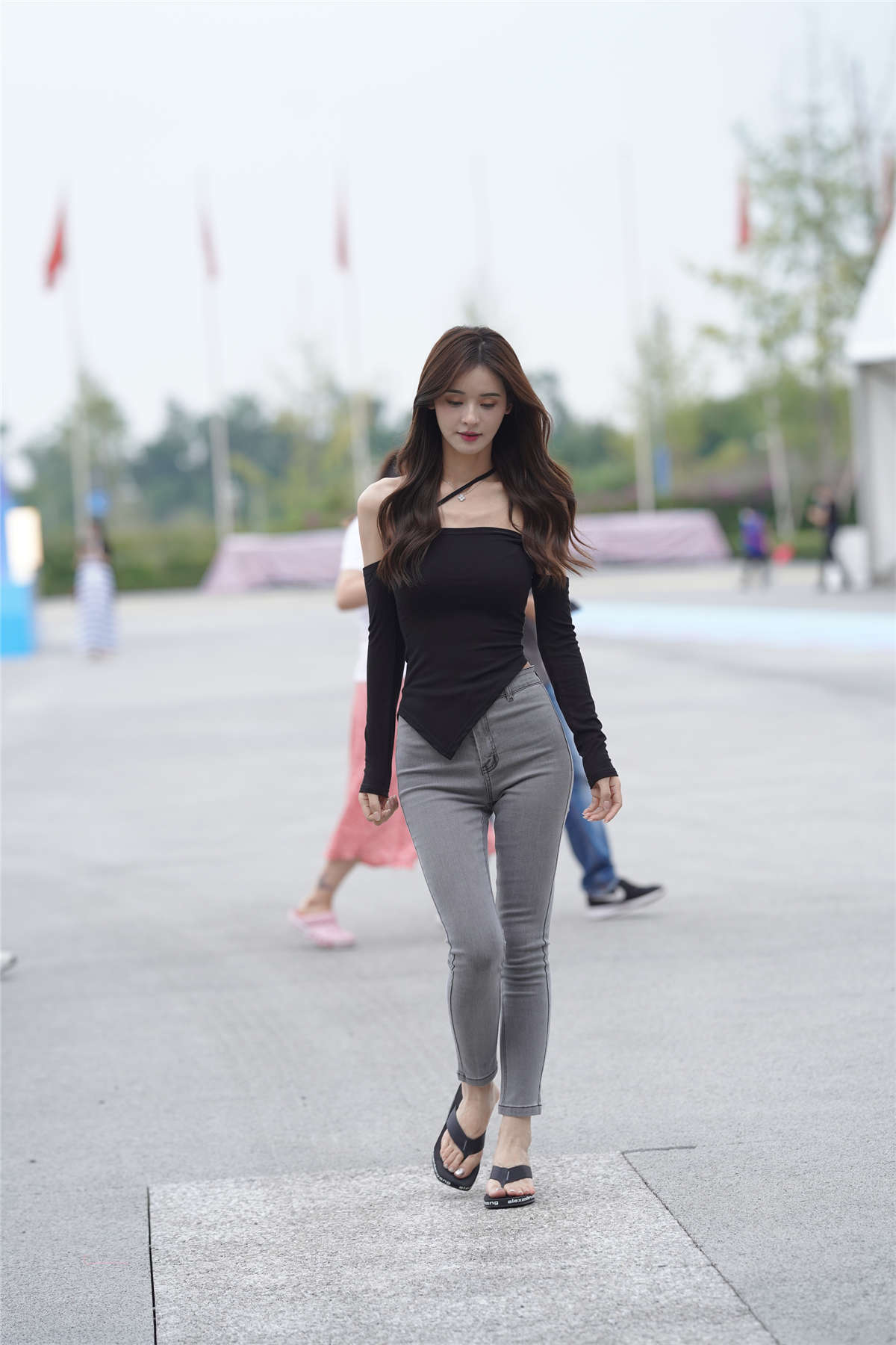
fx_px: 5040
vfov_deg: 15.2
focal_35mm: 135
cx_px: 448
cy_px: 672
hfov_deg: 10.2
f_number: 3.2
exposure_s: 1/400
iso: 500
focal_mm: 135
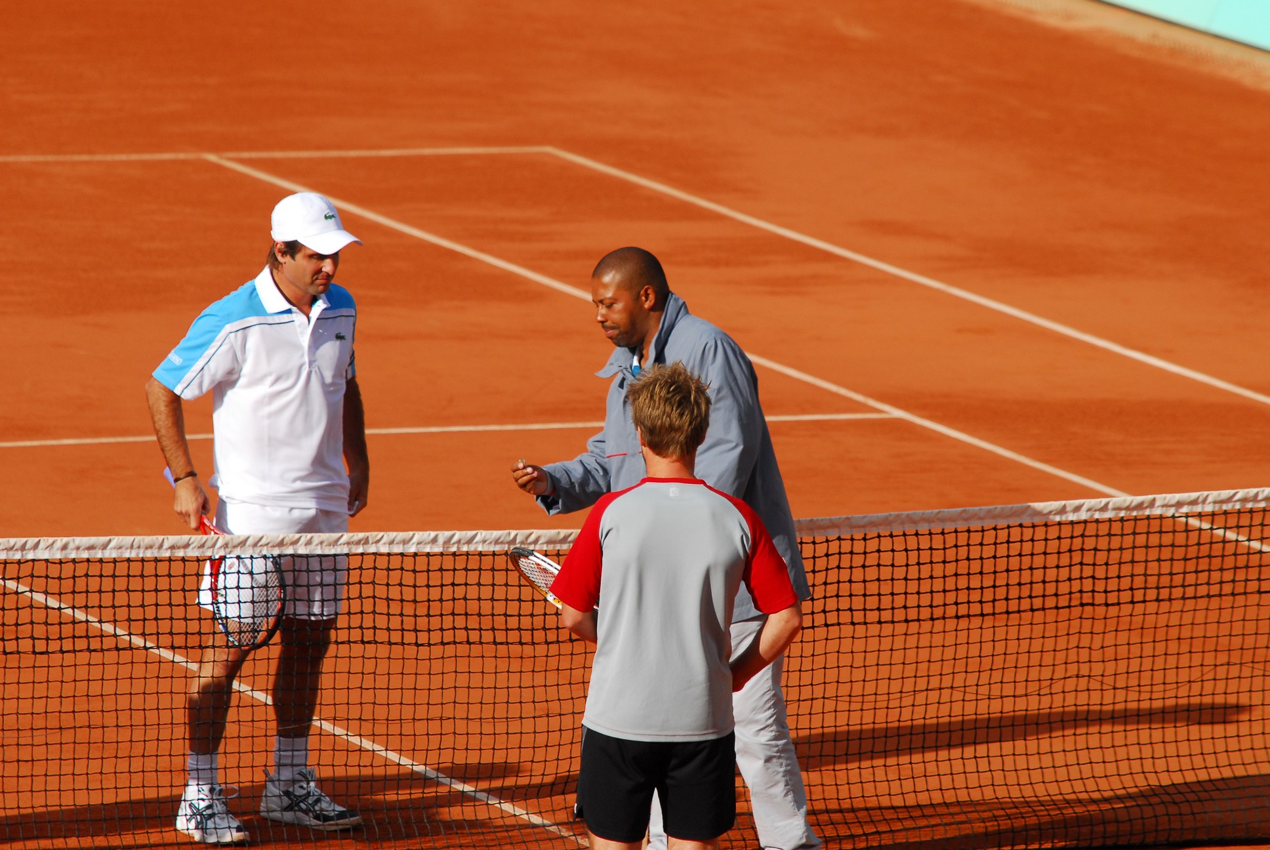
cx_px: 635
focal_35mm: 360
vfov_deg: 3.8
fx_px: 12715
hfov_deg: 5.7
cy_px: 425
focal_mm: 240
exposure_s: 1/1600
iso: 320
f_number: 5.6
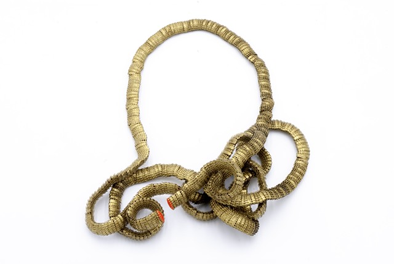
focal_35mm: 69
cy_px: 132
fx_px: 756
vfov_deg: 19.8
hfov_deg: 29.2
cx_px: 197
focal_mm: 46
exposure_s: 1/4
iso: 160
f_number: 22
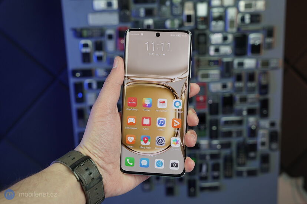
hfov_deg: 46.4
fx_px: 358
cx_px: 154
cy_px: 102
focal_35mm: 42
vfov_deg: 31.9
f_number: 7.1
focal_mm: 42
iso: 1000
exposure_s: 1/160
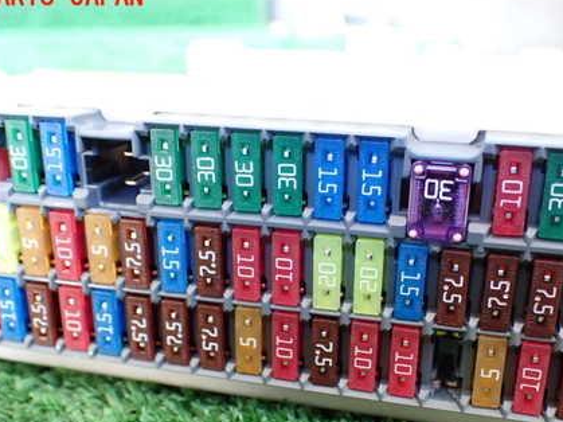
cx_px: 302
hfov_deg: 43.8
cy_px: 282
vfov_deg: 33.3
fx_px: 699
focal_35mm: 43
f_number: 2.3
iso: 800
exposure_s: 1/40
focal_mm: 5.4
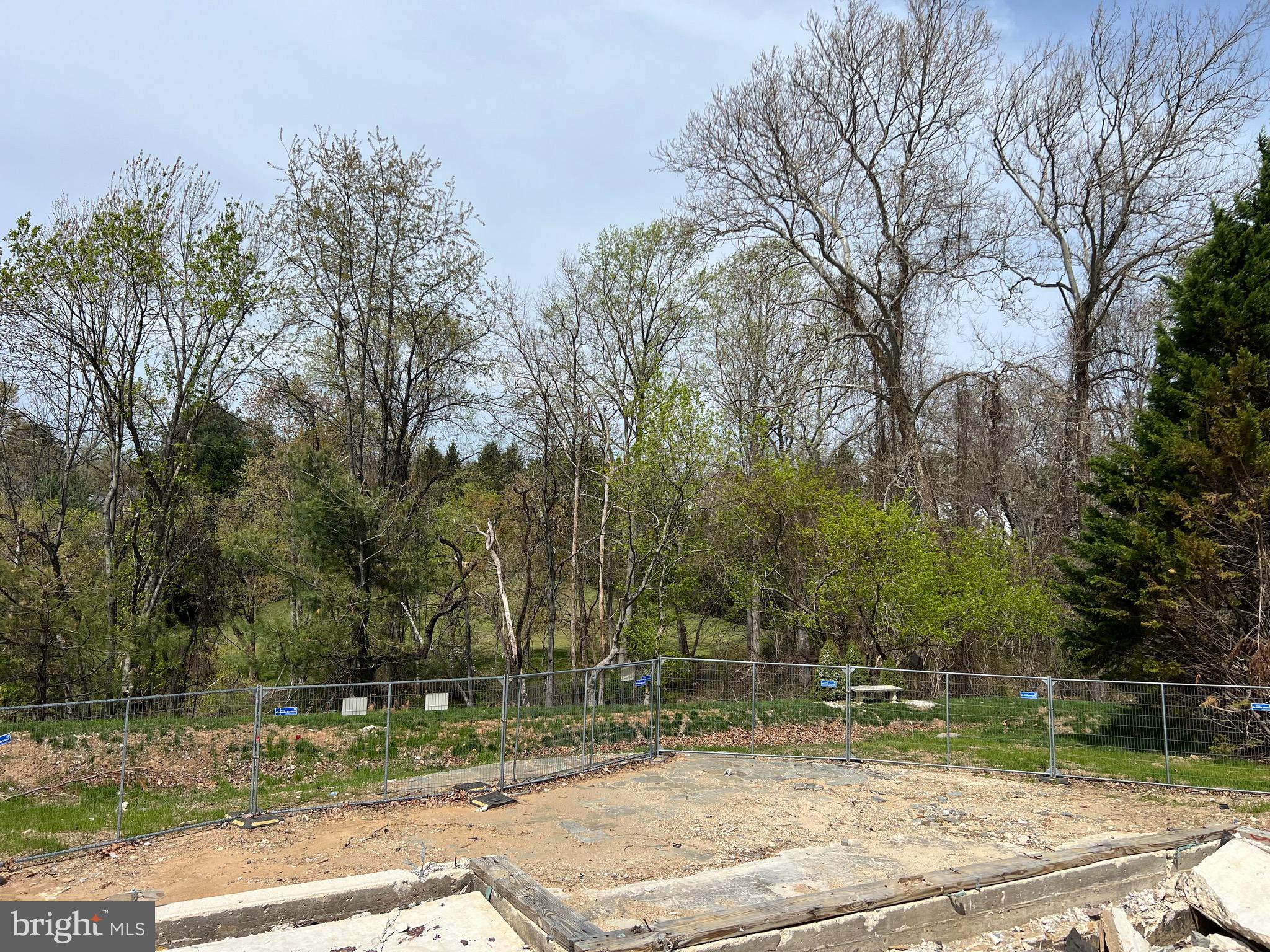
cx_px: 635
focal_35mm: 26
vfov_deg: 53.1
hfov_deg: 67.3
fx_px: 954
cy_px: 476
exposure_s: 1/5587
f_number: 1.5
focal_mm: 5.7
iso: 50
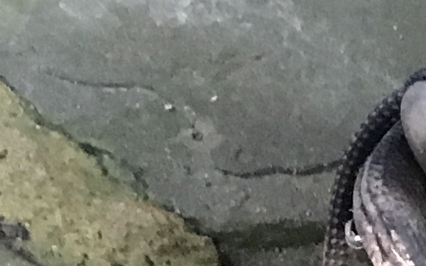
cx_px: 1152
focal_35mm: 204
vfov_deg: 5.9
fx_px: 2368
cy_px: 822
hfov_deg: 8.9
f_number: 2.2
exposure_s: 1/25
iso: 200
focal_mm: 4.15
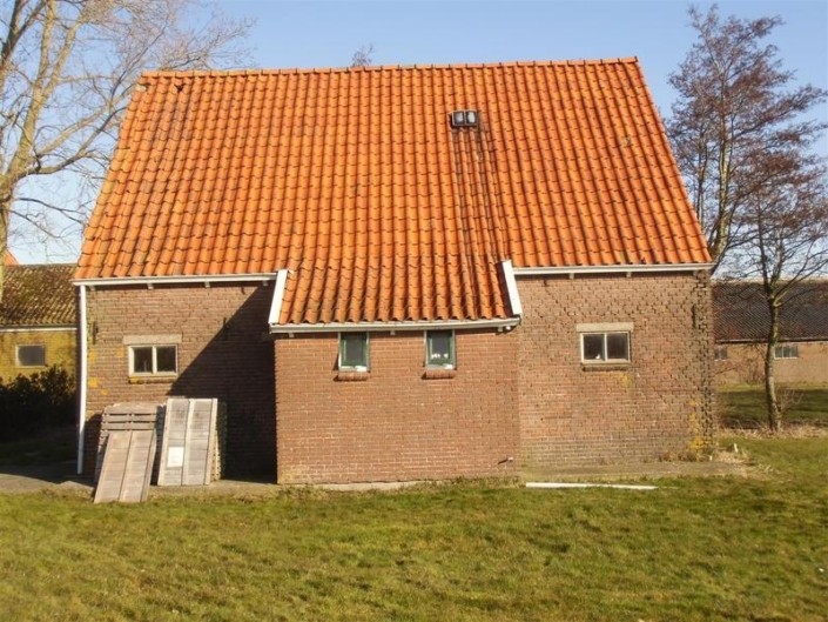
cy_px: 311
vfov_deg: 37.7
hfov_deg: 49.0
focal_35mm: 38
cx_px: 414
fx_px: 909
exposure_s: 1/320
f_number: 3.9
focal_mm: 6.67
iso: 64
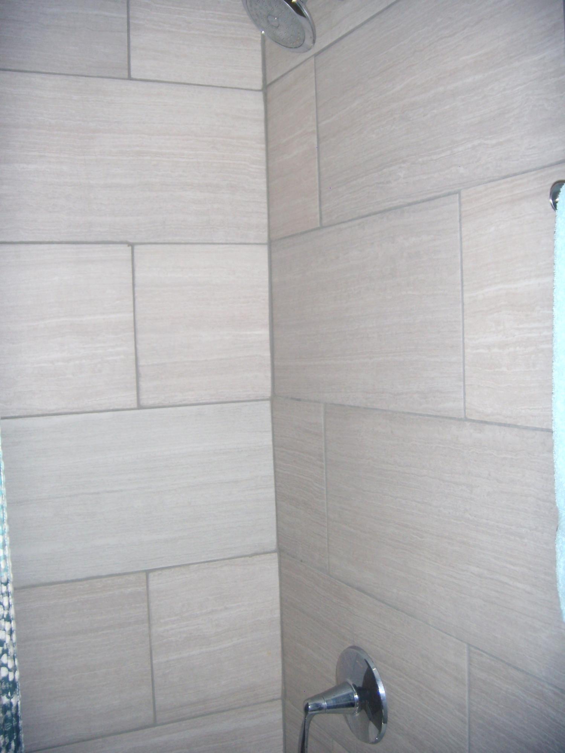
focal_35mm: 38
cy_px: 376
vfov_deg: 49.0
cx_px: 282
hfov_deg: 37.7
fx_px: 827
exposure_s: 1/60.2
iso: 64
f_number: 3.5
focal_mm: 6.4
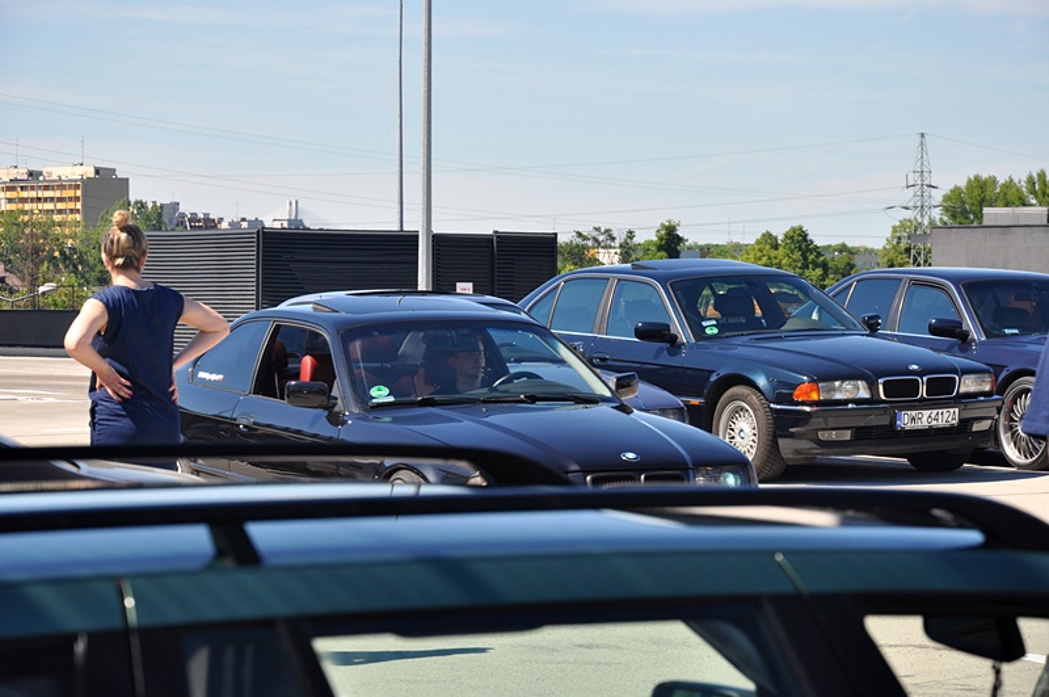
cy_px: 348
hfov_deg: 16.1
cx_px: 524
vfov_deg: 10.7
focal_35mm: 128
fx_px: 3710
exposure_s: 1/320
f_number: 9
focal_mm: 85
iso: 200
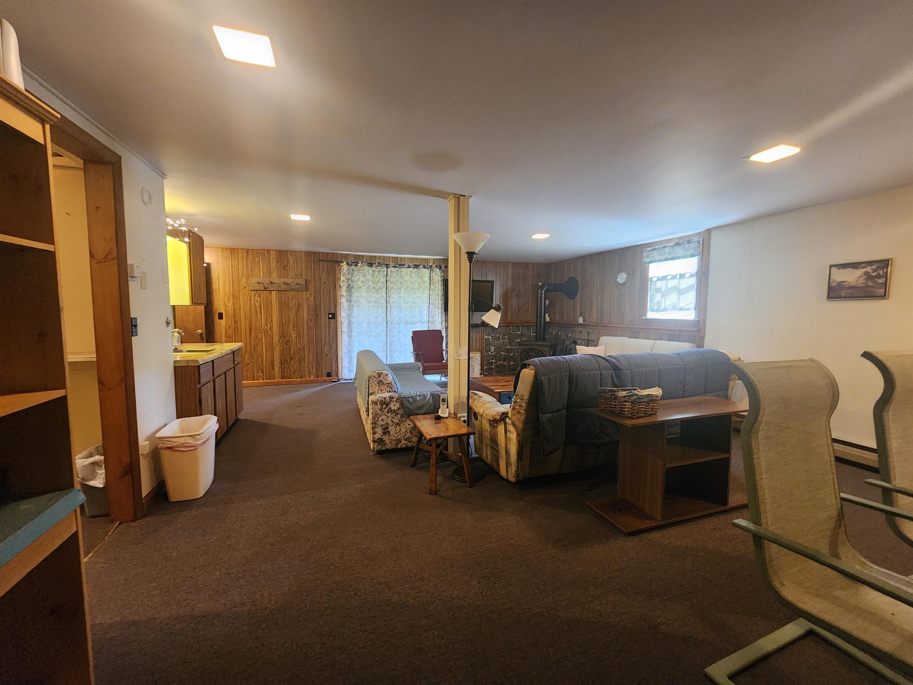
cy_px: 342
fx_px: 343
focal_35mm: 13
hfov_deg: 106.2
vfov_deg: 89.9
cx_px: 456
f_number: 2.2
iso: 640
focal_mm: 2.2
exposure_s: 1/30
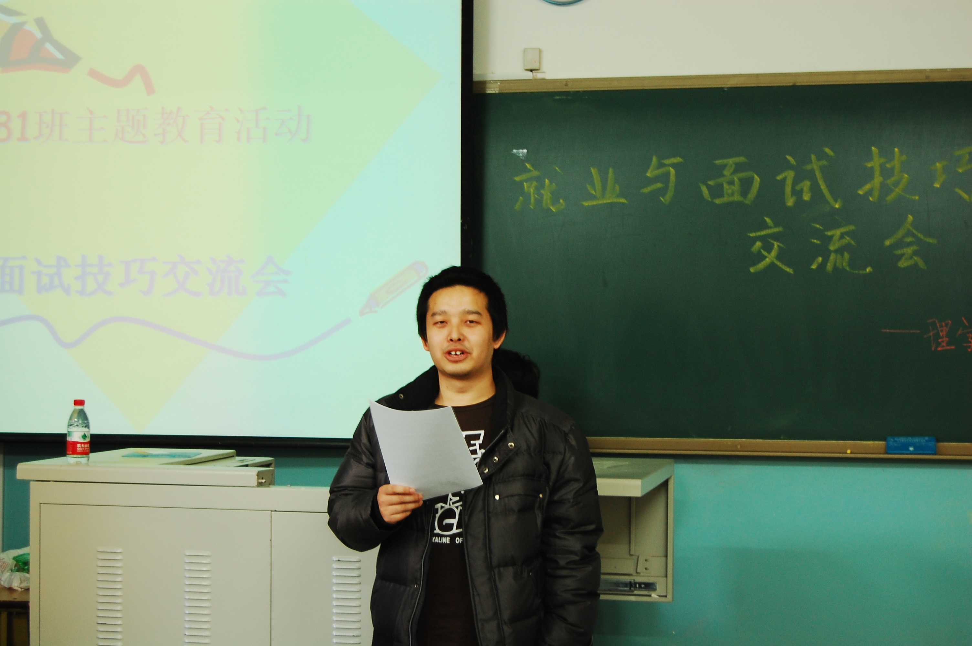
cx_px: 486
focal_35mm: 60
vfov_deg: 22.6
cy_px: 323
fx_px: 1619
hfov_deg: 33.4
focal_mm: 40
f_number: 5.6
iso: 400
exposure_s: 1/10
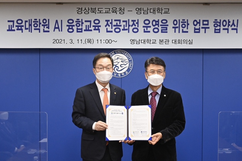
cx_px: 123
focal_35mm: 39
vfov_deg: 34.2
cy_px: 82
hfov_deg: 49.6
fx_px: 262
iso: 5000
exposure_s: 1/200
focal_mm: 38
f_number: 6.3
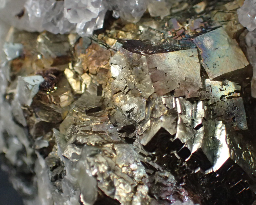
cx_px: 149
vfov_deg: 13.1
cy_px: 88
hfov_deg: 16.3
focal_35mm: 118
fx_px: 894
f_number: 4.5
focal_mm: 15.41
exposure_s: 1/320
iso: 800
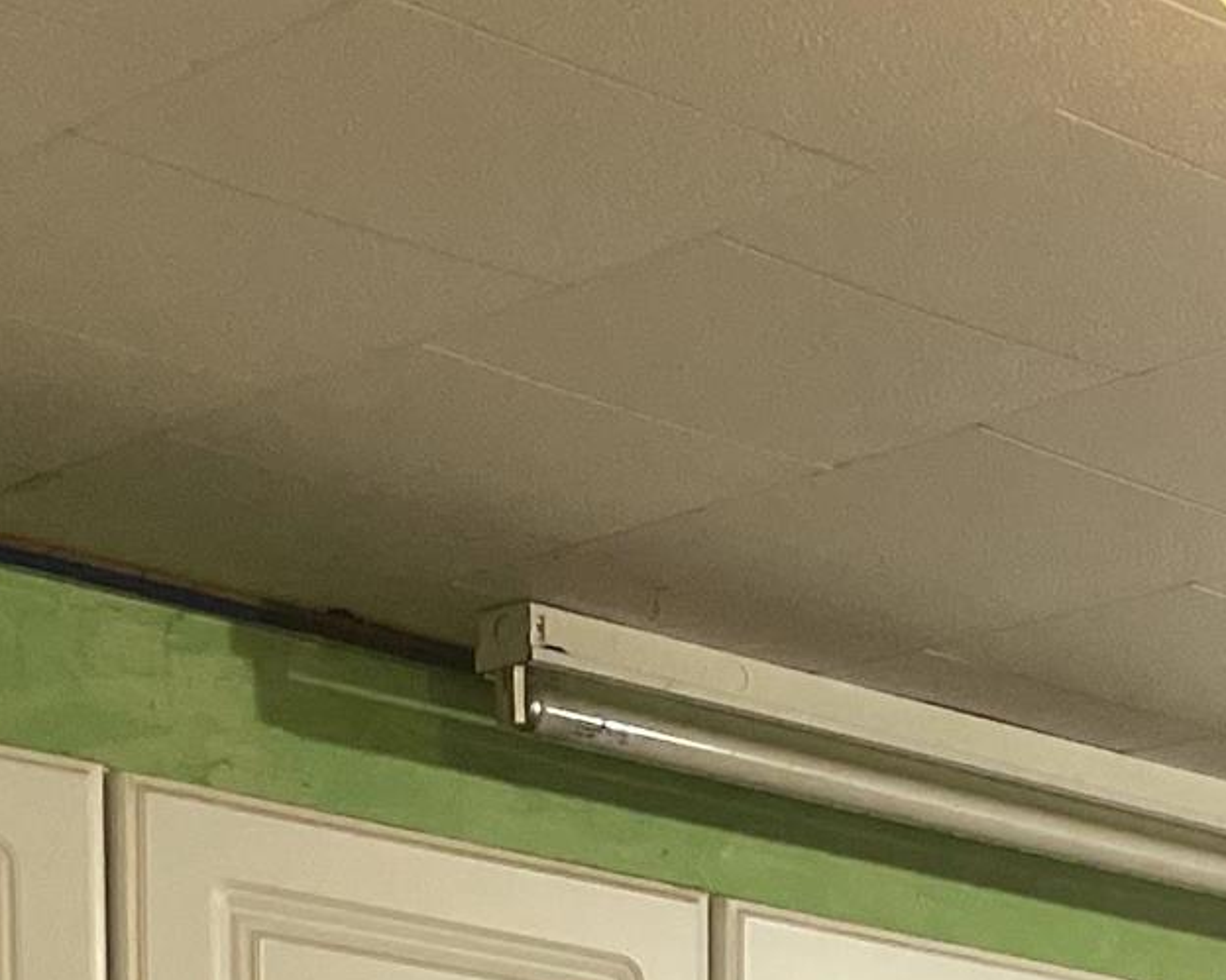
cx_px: 1855
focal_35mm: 125
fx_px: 4535
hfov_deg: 14.4
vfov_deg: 10.9
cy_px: 2135
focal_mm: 4.2
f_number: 1.6
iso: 250
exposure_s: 1/60
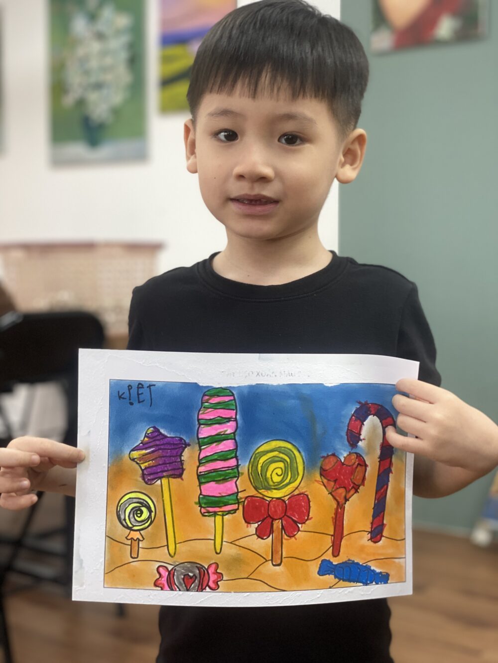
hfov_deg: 28.0
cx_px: 249
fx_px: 997
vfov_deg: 36.8
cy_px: 332
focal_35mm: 52
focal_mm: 6
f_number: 2
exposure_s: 1/100
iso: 125
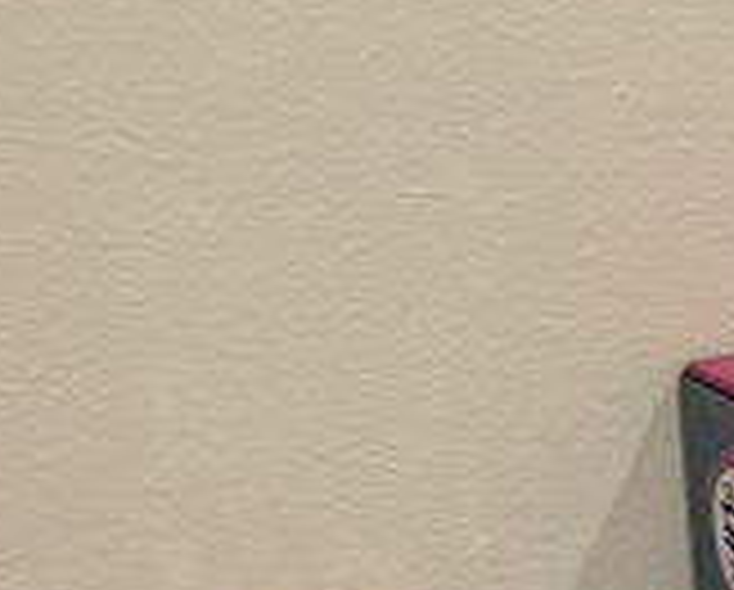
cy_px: 1522
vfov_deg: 8.7
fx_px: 3460
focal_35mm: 159
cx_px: 1513
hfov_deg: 10.9
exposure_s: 1/120
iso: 80
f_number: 1.6
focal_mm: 5.96
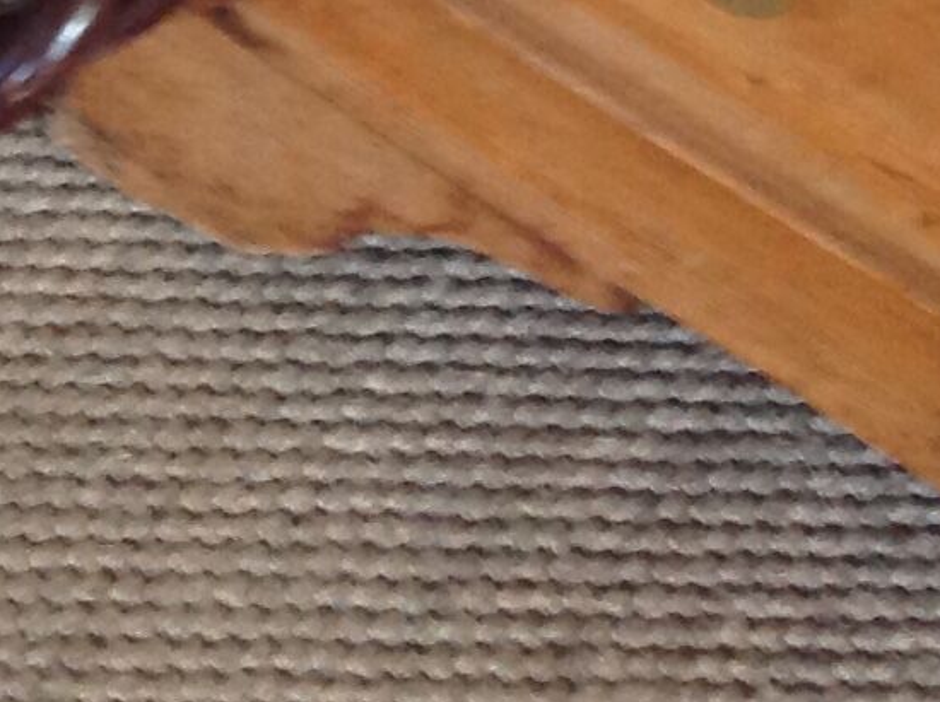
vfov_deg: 8.6
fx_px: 4475
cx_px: -906
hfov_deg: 11.0
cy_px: -535
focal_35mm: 165
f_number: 2.4
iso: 125
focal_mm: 4.28
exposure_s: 1/15
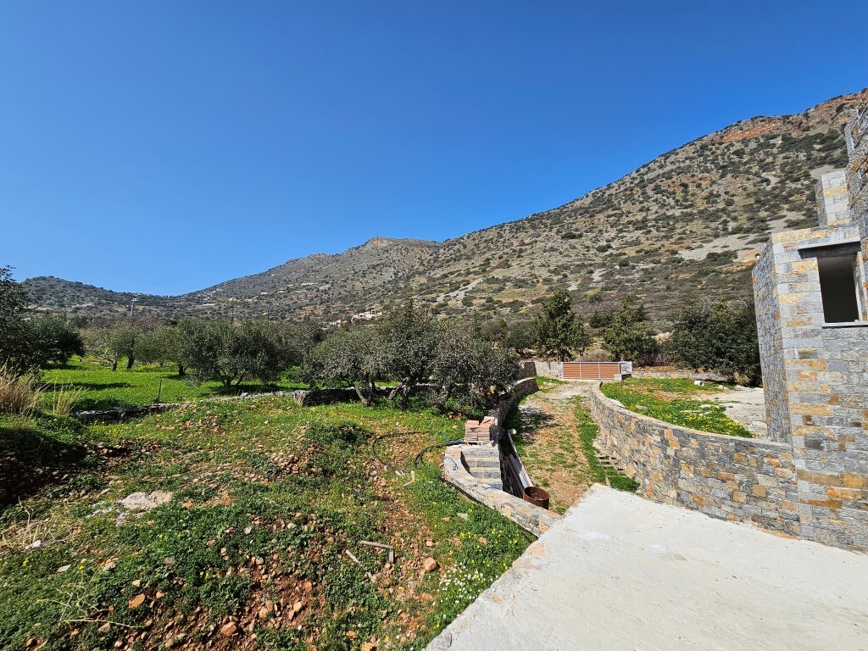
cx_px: 434
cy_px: 326
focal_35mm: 13
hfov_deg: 106.2
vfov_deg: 89.9
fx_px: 326
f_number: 2.2
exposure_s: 1/3160
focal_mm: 2.2
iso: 50
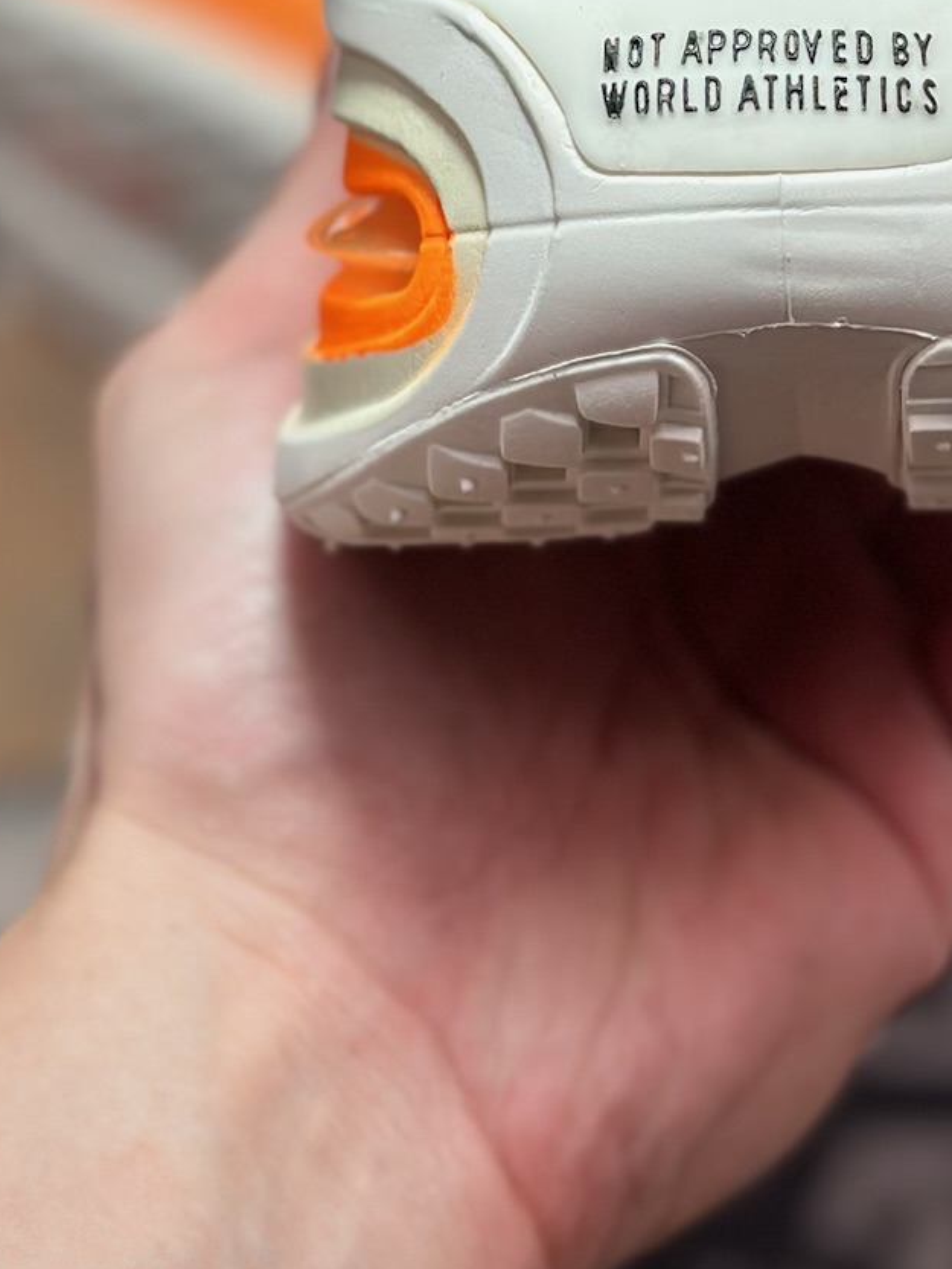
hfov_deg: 12.5
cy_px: -189
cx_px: 708
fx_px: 4326
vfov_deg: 16.1
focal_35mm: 118
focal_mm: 6.86
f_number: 1.78
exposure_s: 1/1050
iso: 80
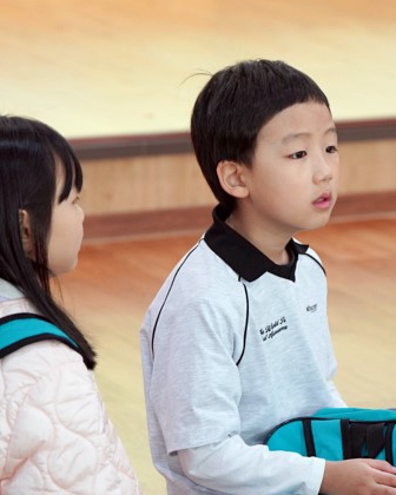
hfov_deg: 7.2
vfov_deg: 9.0
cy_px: 198
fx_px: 3150
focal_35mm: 215
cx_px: 331
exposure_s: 1/160
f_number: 4
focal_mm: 107
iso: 1000
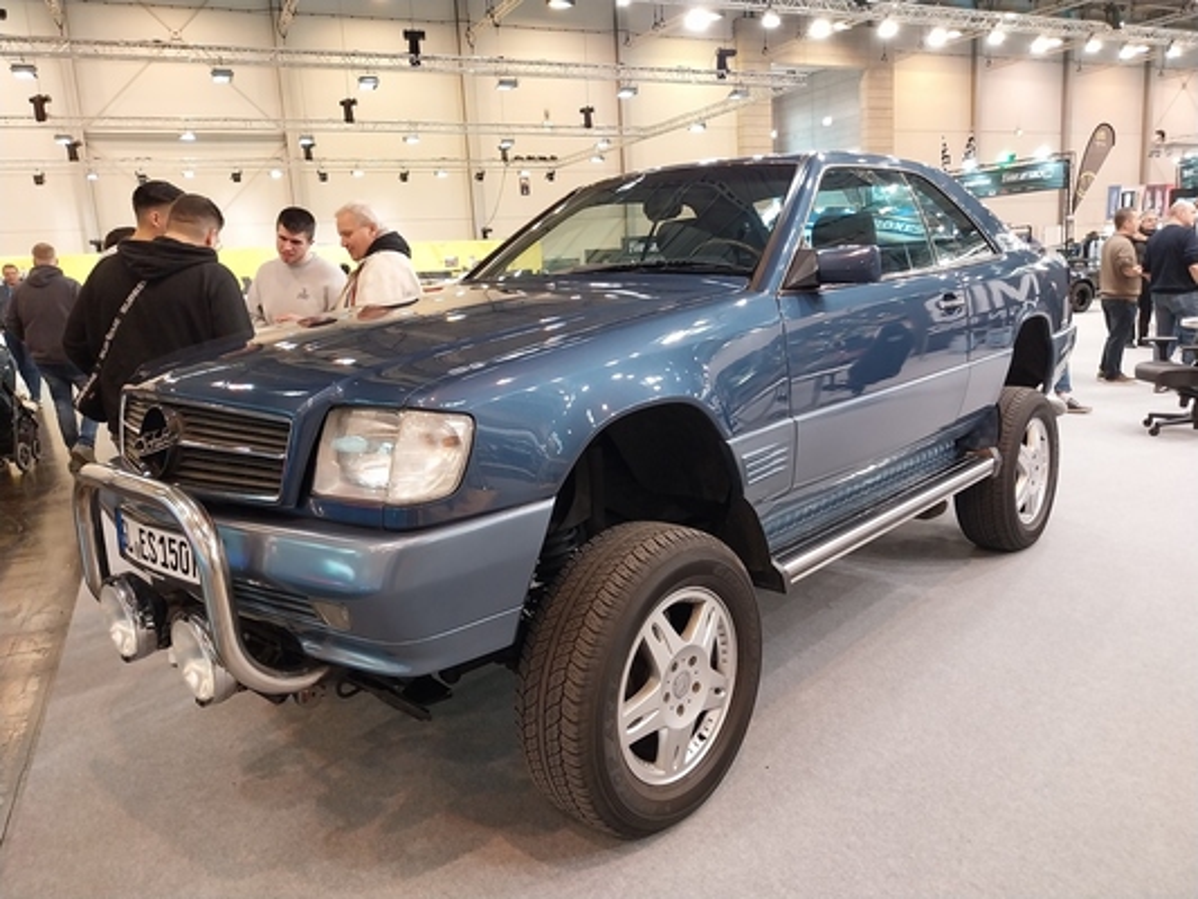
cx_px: 599
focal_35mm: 26
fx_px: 900
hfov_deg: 67.3
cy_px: 450
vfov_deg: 53.1
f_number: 1.8
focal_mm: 4
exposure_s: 1/50
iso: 250
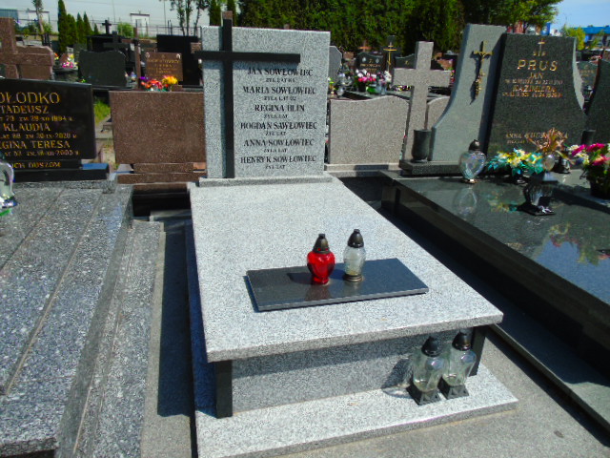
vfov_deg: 54.9
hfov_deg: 69.4
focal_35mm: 25
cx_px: 305
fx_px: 441
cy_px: 229
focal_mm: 4.4
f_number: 3.4
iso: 80
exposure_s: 1/1000
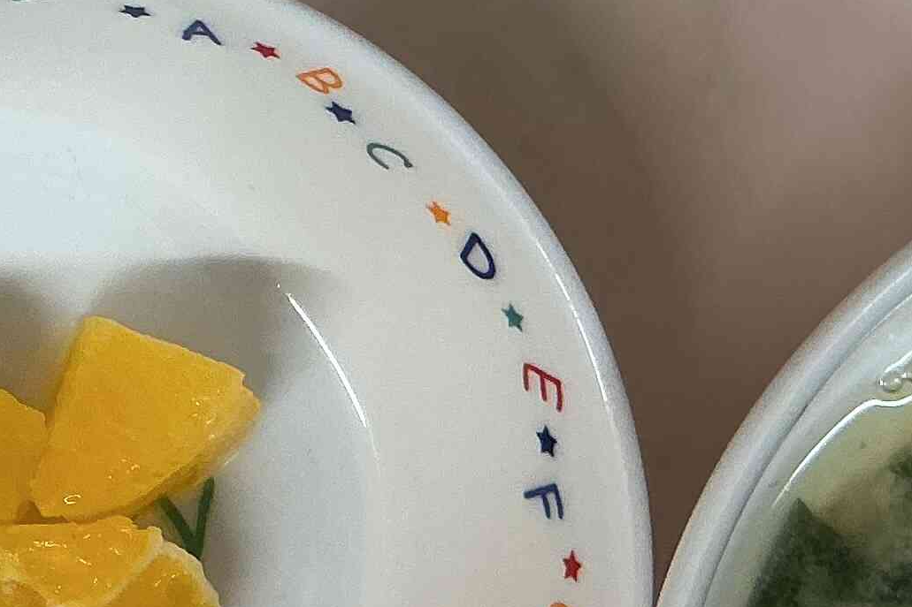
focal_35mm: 118
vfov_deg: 11.6
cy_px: 102
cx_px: -299
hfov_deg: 16.3
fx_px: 2989
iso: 64
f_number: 1.8
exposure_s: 1/120
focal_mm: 3
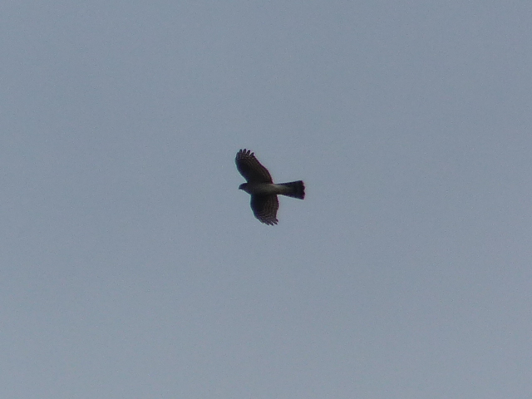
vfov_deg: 2.5
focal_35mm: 600
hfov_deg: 3.3
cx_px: 266
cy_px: 200
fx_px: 9221
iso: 100
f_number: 4
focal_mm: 108
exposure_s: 1/1600
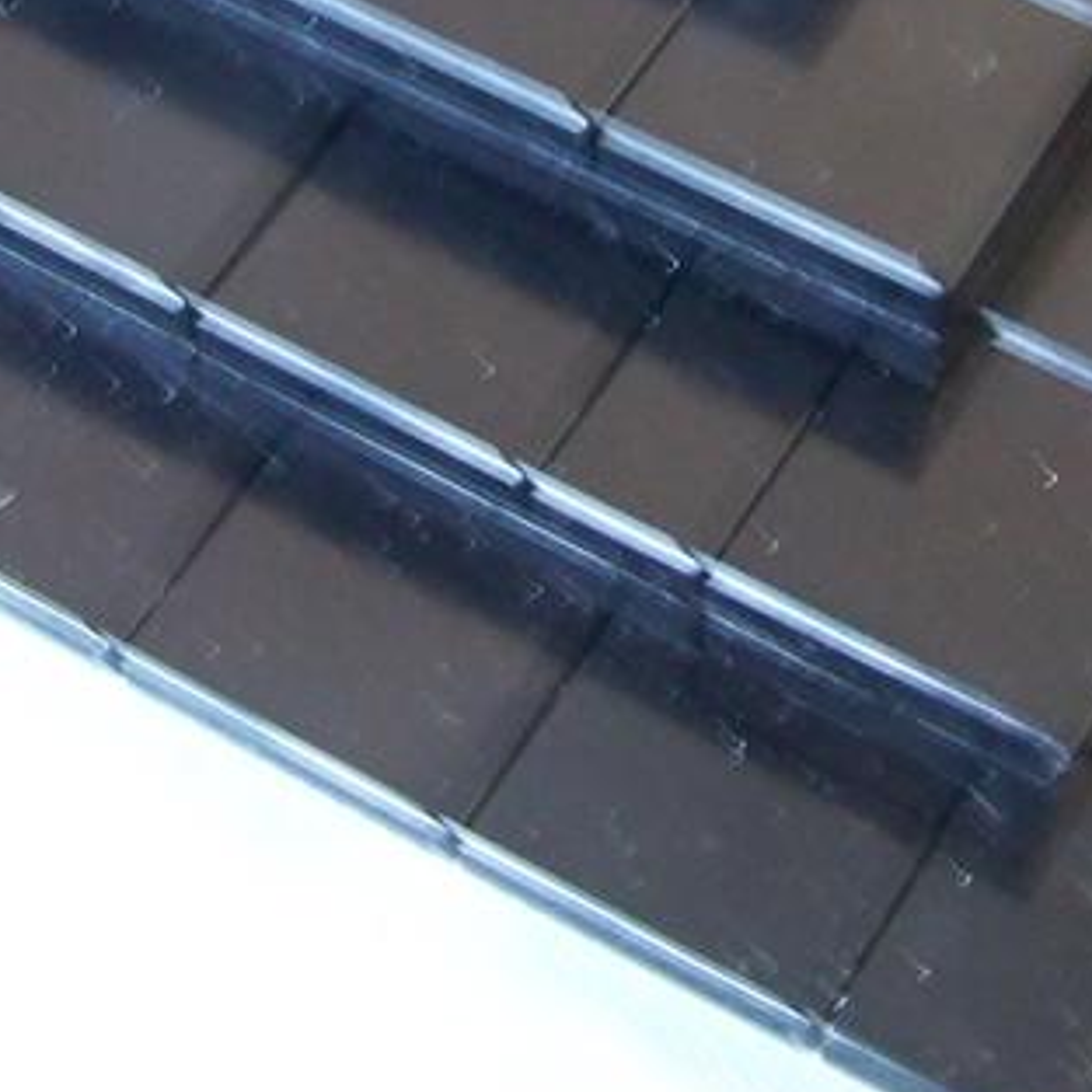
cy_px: -91
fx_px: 3712
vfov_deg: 16.3
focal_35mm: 104
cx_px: 387
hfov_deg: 16.7
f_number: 3.6
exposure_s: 1/2.5
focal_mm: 5.85
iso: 200
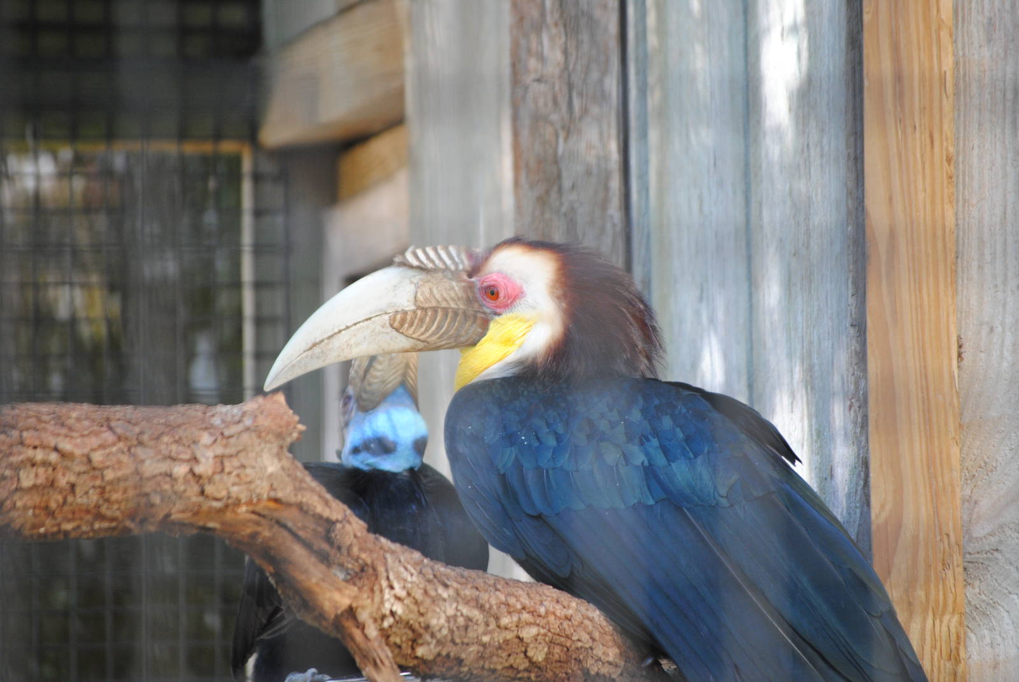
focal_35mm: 240
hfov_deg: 8.6
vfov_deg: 5.7
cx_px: 510
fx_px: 6801
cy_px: 341
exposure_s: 1/40
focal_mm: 160
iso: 400
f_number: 5.3
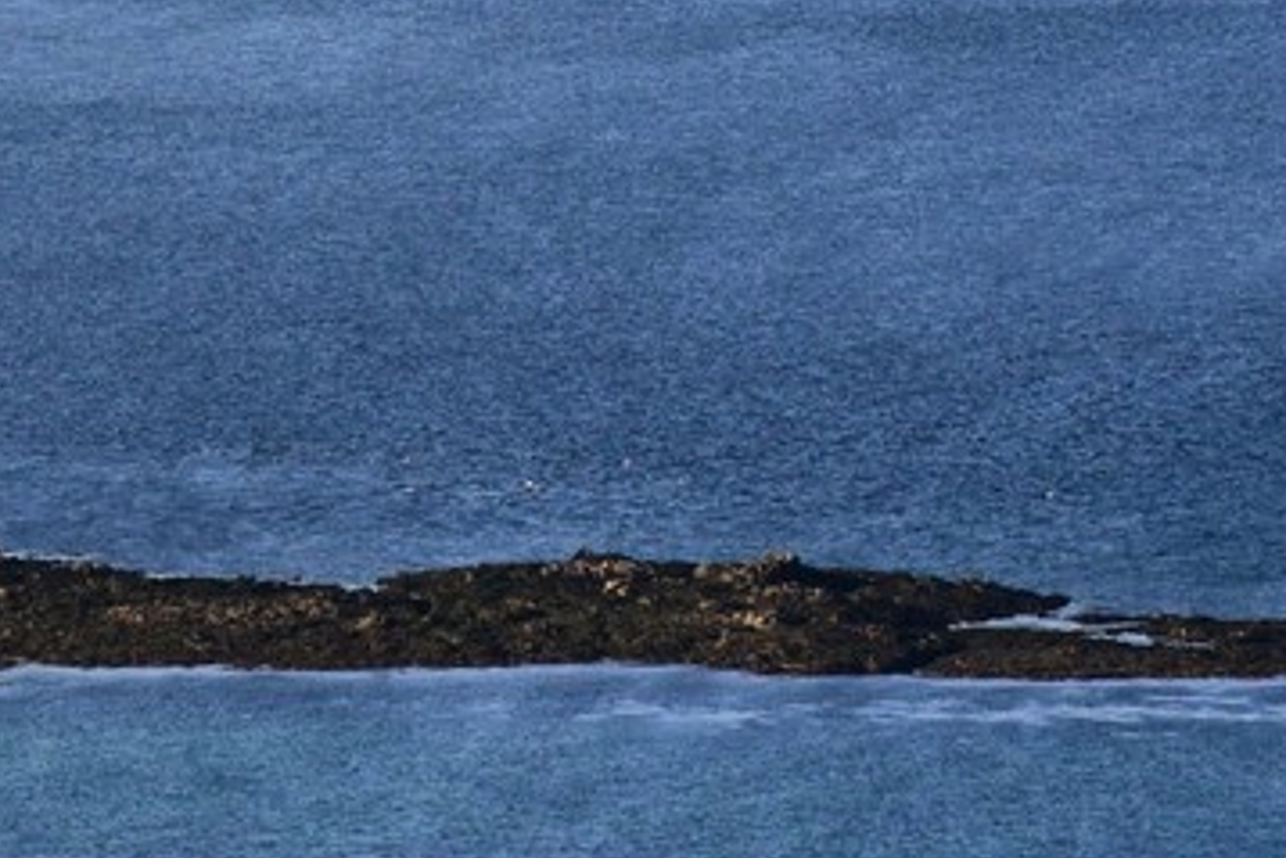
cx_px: -1534
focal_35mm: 648
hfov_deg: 3.2
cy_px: -822
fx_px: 23156
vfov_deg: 2.1
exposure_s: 1/1250
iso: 800
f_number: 10
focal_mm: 145
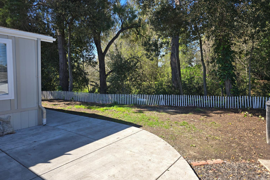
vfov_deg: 53.1
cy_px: 81
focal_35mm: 24
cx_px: 135
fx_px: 180
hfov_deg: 73.7
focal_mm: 6.3
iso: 12
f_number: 1.7
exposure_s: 1/309
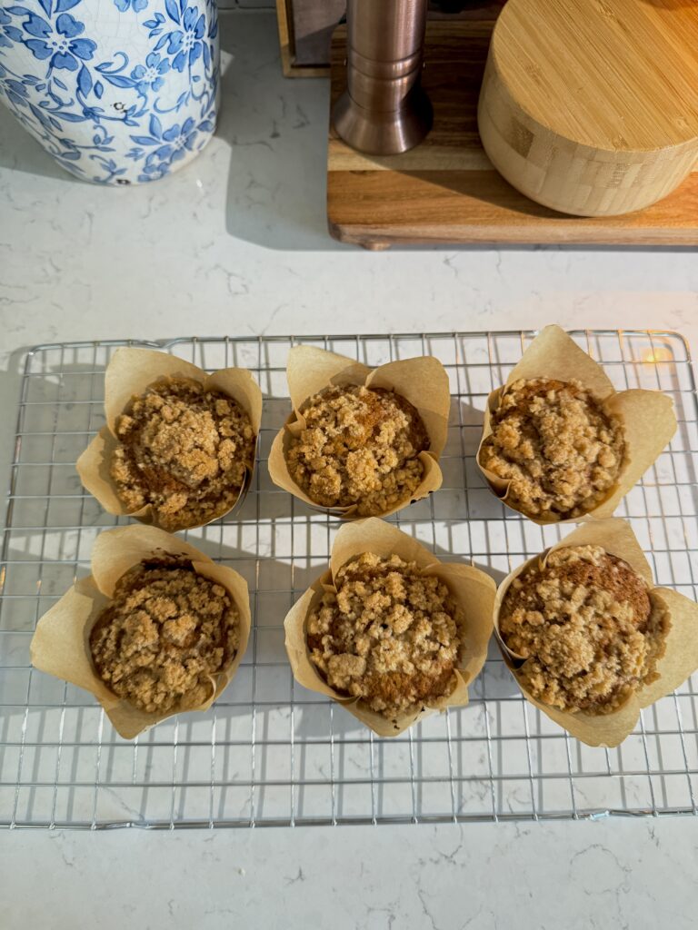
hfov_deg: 56.8
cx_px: 349
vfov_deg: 71.6
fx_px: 645
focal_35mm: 24
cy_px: 465
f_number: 1.78
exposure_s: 1/60
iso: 400
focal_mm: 6.76
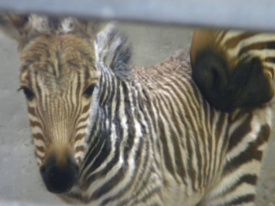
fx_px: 1795
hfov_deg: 8.8
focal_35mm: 226
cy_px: 103
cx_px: 138
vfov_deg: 6.6
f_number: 5.4
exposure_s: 1/15.8
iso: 800
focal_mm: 41
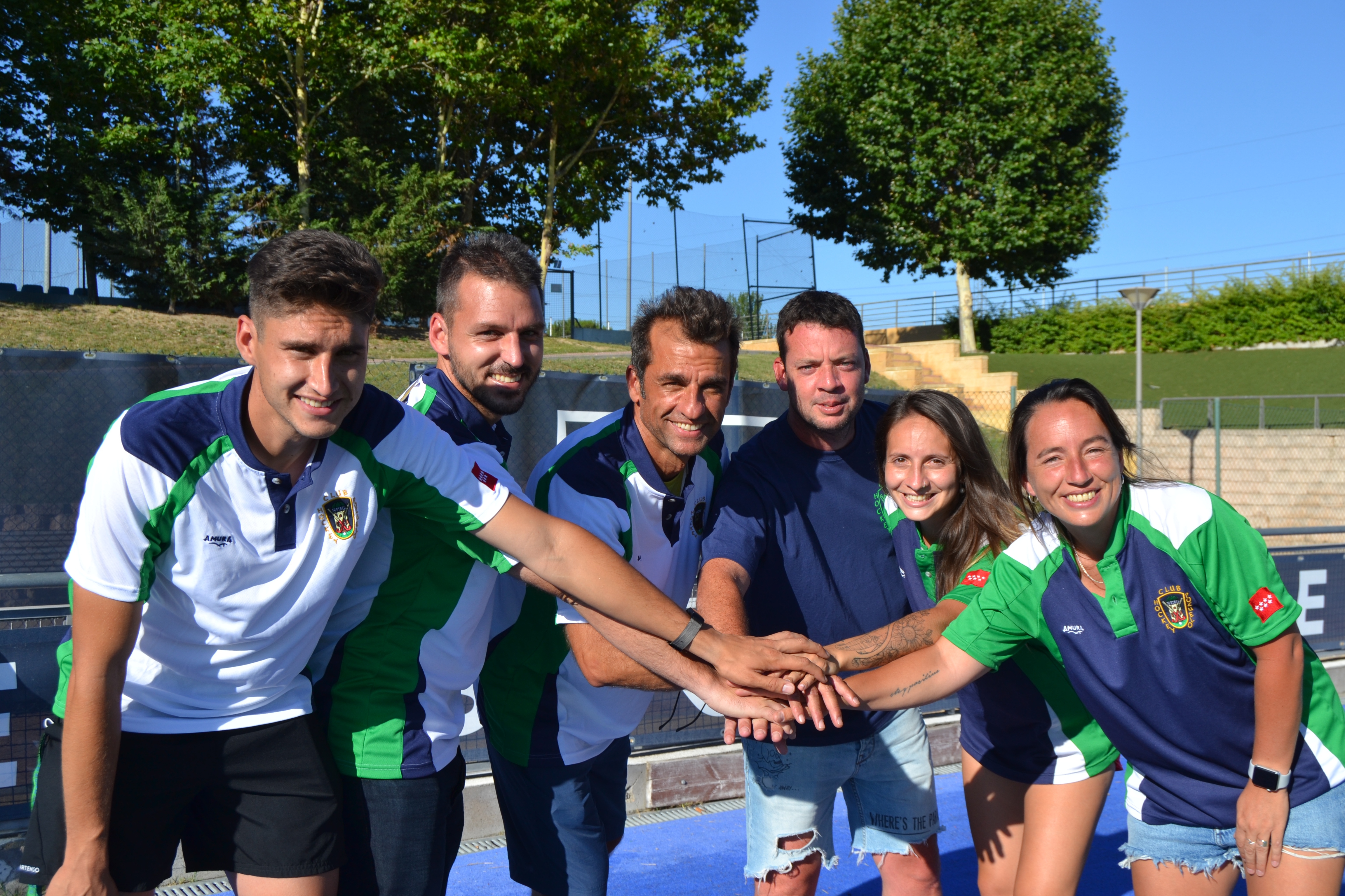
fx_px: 1569
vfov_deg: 31.9
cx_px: 672
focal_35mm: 42
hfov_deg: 46.4
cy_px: 448
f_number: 8
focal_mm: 28
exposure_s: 1/250
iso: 100
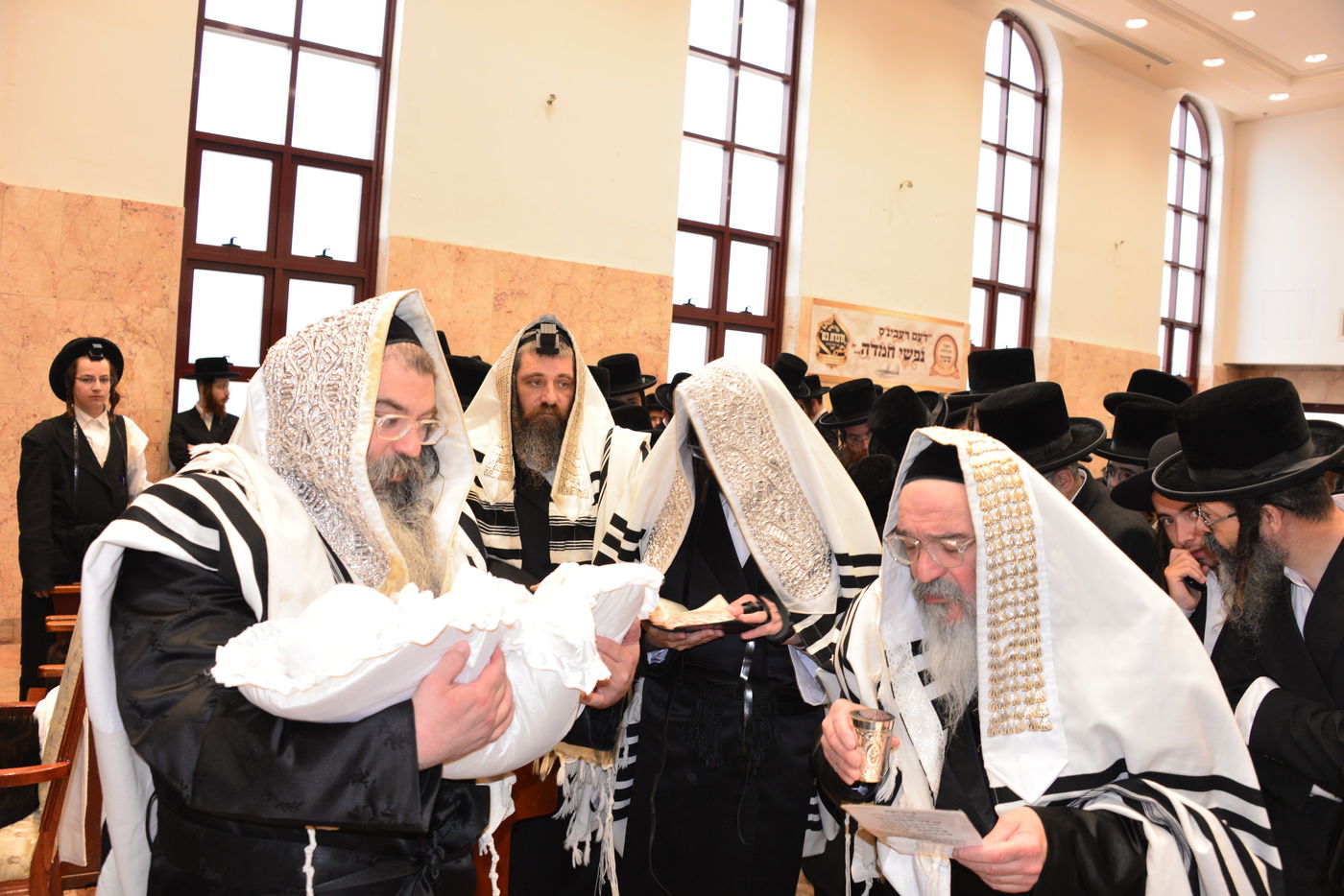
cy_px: 448
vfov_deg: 46.4
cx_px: 672
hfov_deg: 65.5
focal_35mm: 28
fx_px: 1045
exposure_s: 1/100
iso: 1600
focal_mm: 28
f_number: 5.6
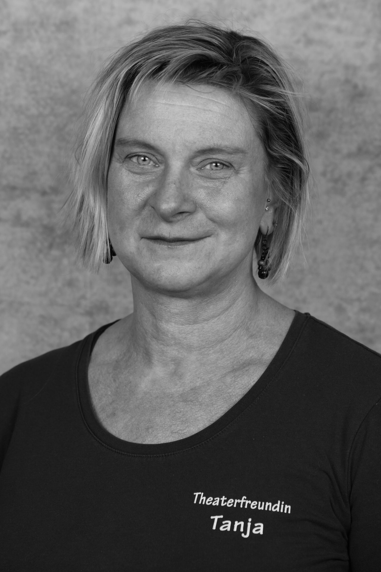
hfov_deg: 16.3
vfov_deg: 24.2
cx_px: 190
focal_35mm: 84
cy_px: 286
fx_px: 1333
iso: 640
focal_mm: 56
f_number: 4
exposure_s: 1/160
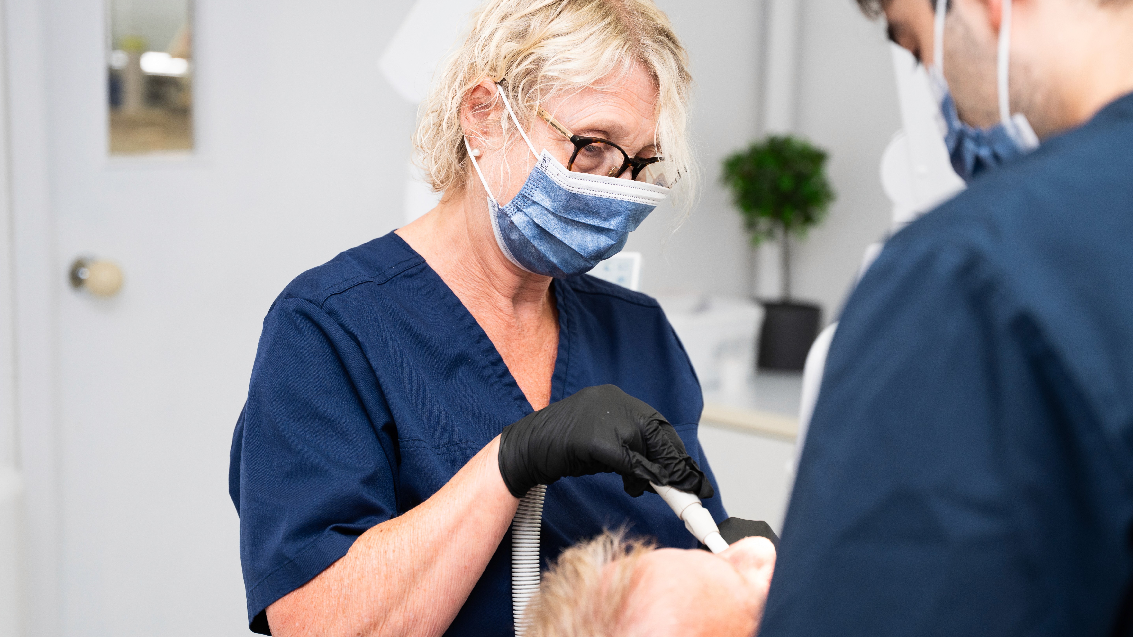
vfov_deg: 16.8
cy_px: 364
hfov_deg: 29.4
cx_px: 602
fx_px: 2160
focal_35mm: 72
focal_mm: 56.7
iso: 400
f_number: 2.8
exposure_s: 1/250
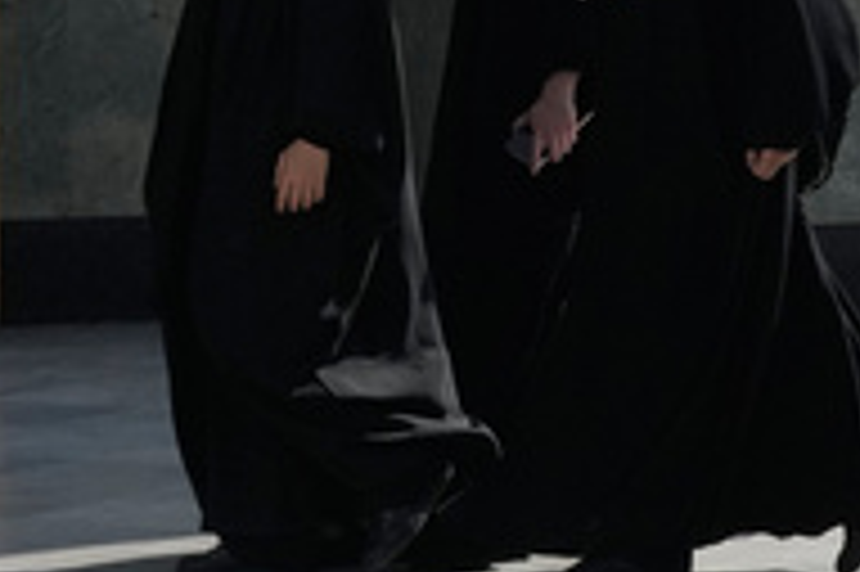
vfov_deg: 5.1
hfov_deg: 7.7
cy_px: -498
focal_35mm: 263
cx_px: -257
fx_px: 6277
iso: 1000
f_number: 10
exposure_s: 1/2000
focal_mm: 49
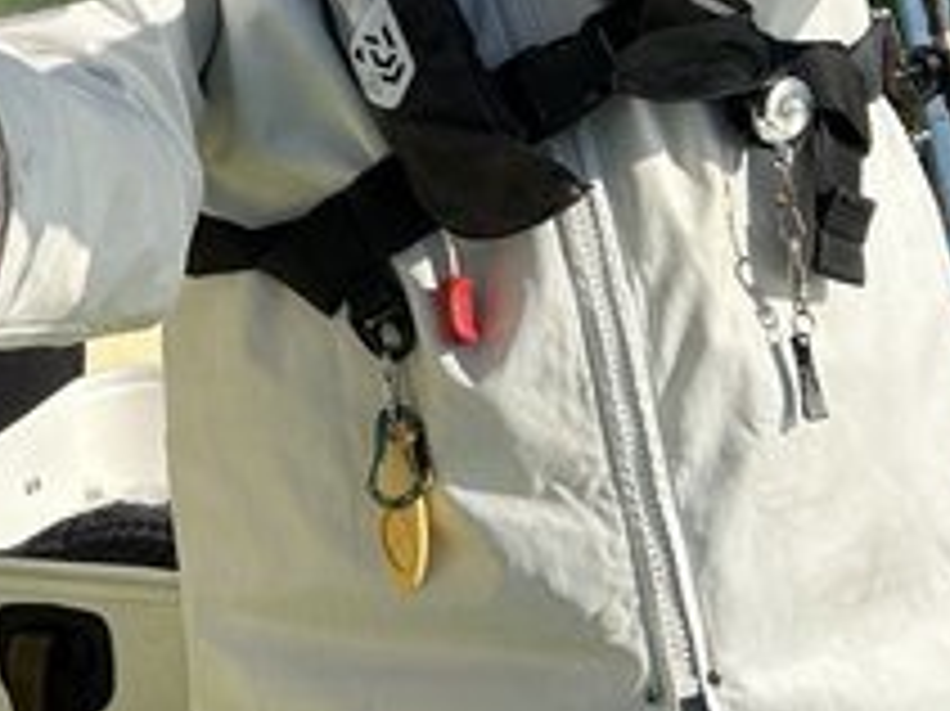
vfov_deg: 17.7
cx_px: 72
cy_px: -153
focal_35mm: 79
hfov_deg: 24.0
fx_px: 2167
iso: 50
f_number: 1.5
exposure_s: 1/5587
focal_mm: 5.7
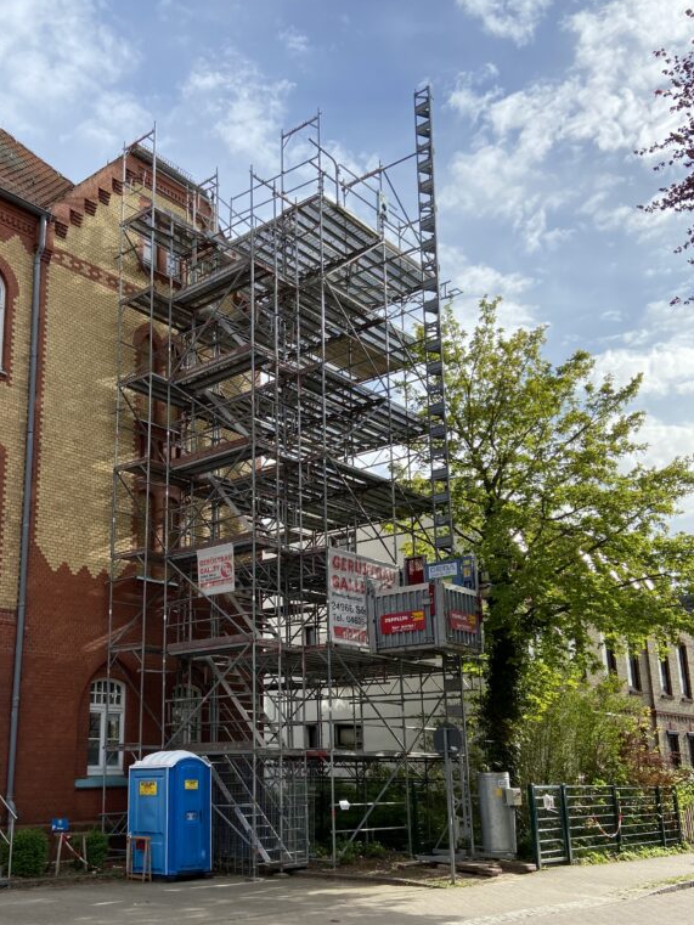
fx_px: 935
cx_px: 249
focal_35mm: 35
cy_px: 537
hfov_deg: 40.4
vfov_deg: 52.4
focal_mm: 4.25
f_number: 1.8
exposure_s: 1/1996
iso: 32
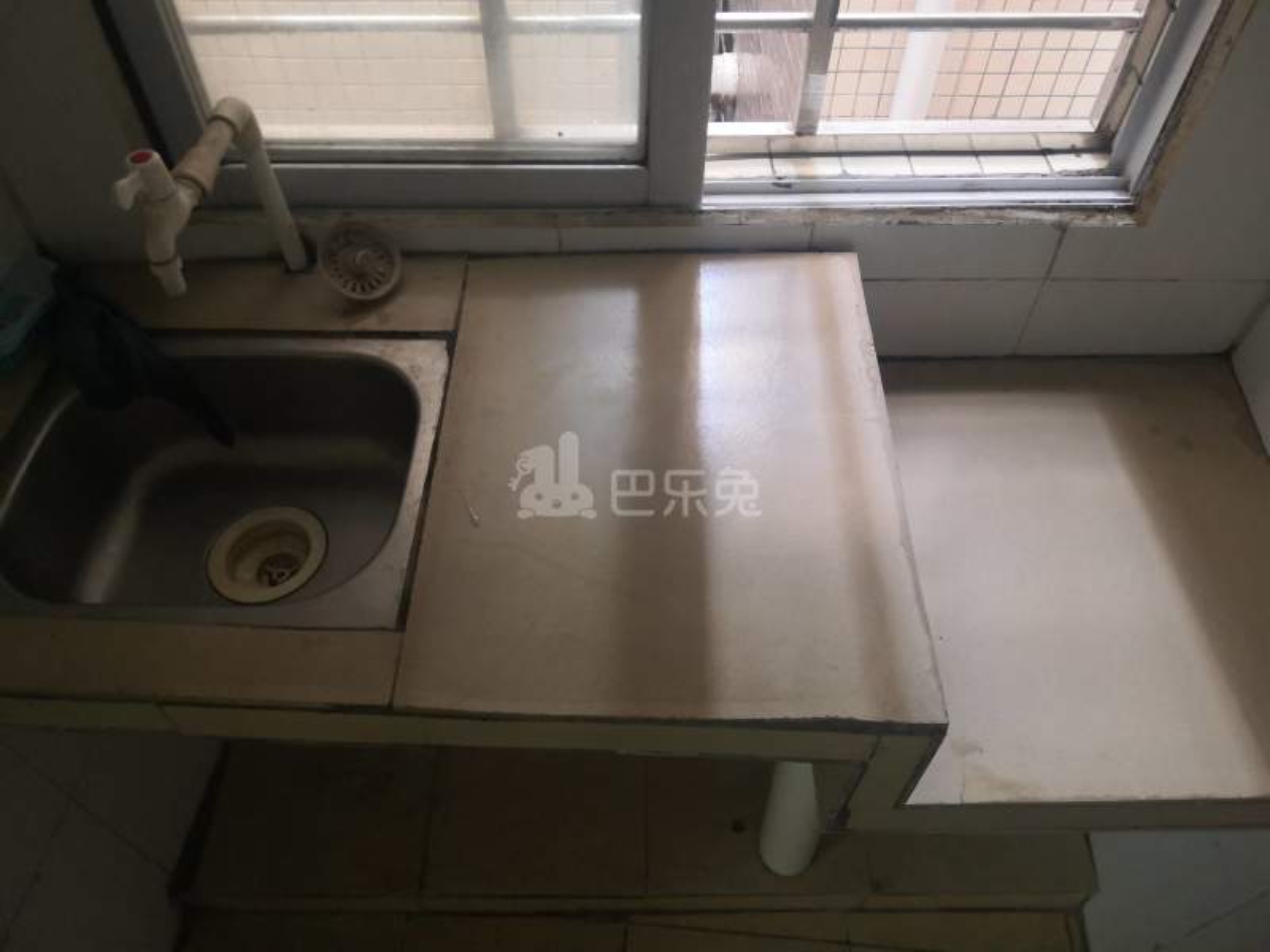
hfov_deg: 65.3
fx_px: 991
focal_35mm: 27
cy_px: 476
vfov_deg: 51.4
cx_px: 635
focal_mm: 3.81
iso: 500
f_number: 2.2
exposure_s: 1/20
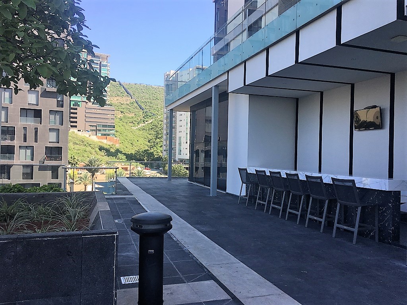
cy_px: 152
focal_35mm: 29
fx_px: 341
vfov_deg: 48.2
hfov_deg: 61.7
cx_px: 204
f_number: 2.2
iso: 25
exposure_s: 1/527
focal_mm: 4.15
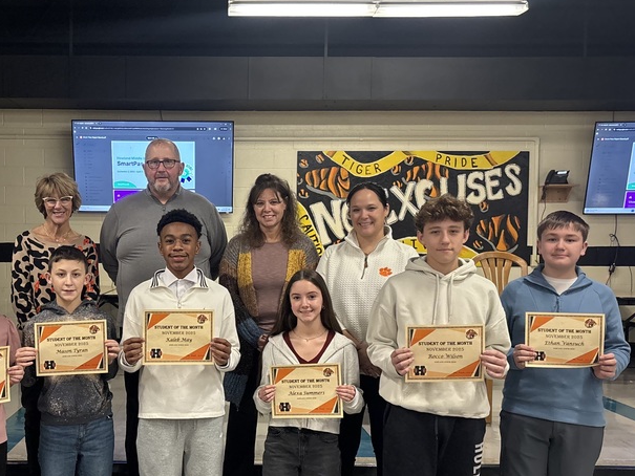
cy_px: 287
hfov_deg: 42.4
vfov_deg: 32.8
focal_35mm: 44
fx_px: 807
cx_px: 213
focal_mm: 5.96
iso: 320
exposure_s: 1/60
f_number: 1.6
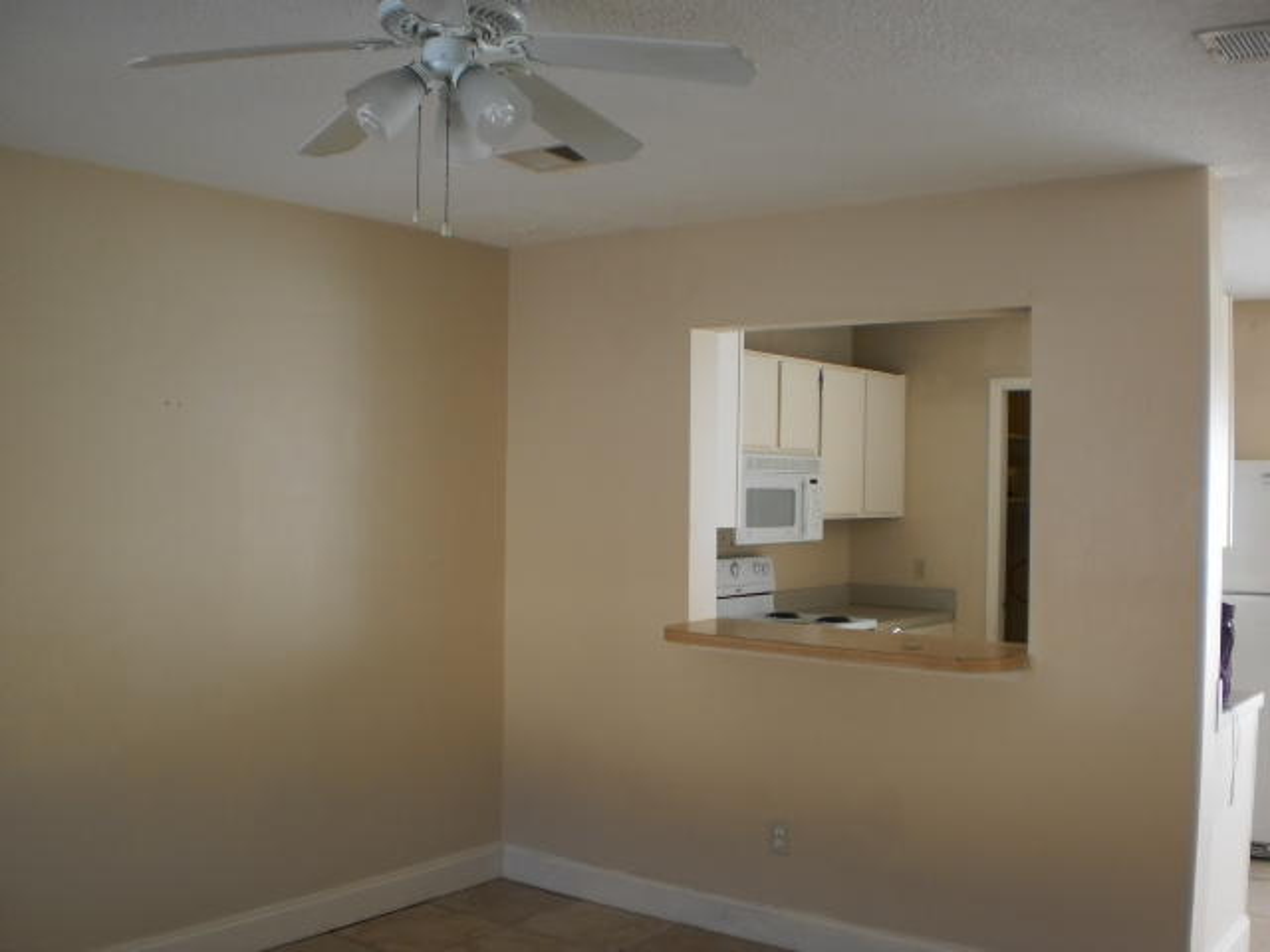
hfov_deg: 51.4
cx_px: 635
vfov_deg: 39.7
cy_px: 476
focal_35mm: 36
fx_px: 1321
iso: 100
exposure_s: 1/30
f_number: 3.1
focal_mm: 6.3
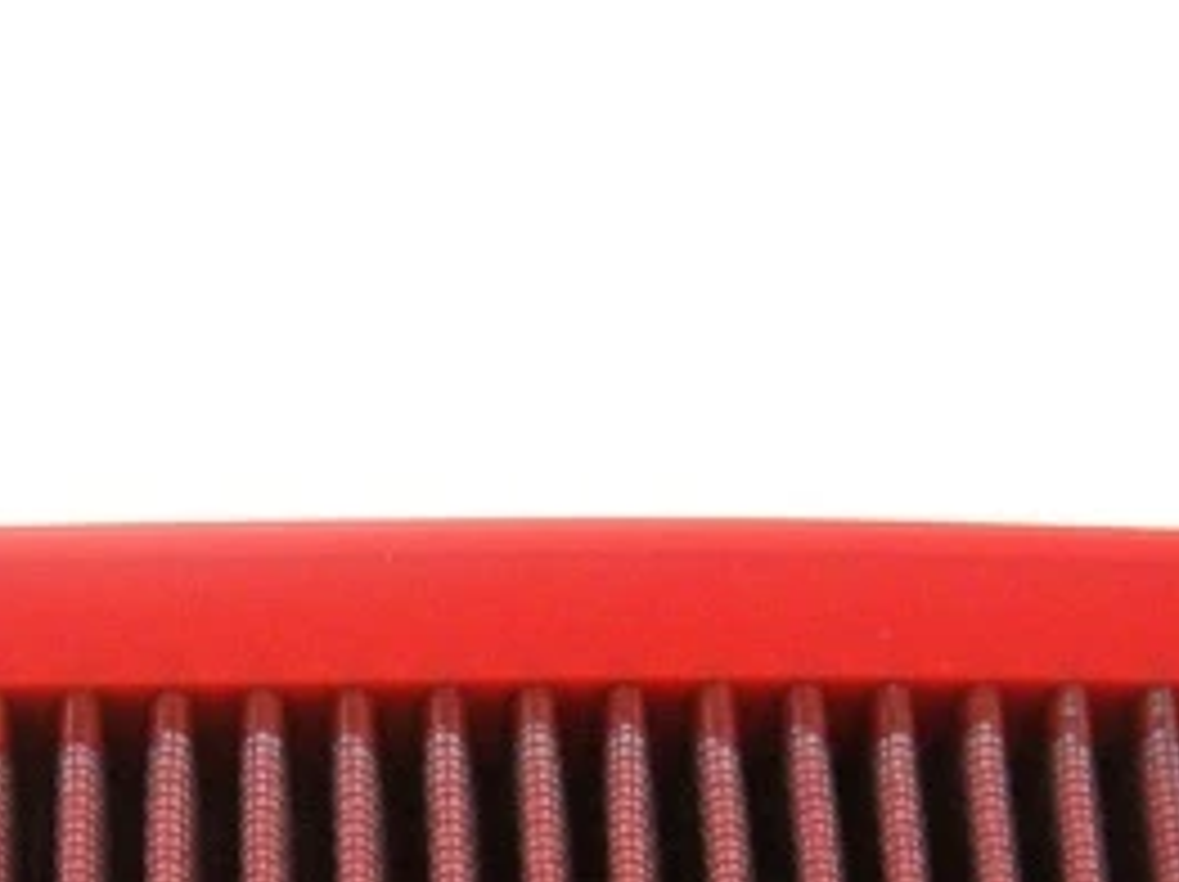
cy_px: 1246
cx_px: 320
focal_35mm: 107
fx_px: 3641
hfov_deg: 18.3
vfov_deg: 13.2
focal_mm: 5.7
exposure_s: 1/53
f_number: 2.8
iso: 210
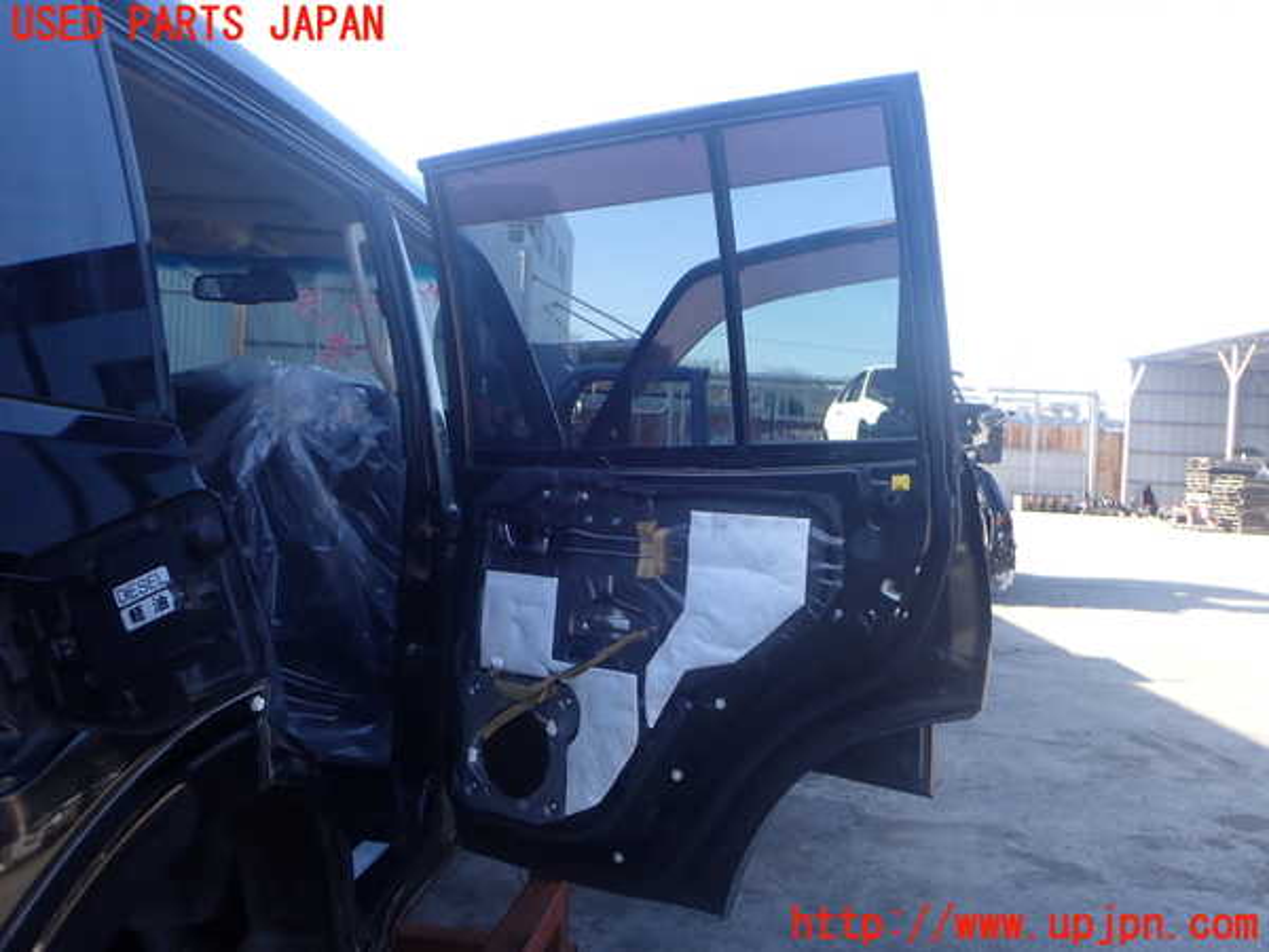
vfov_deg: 46.8
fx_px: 1100
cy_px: 476
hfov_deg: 60.0
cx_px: 634
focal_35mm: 30
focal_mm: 5.4
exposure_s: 1/200
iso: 100
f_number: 3.2
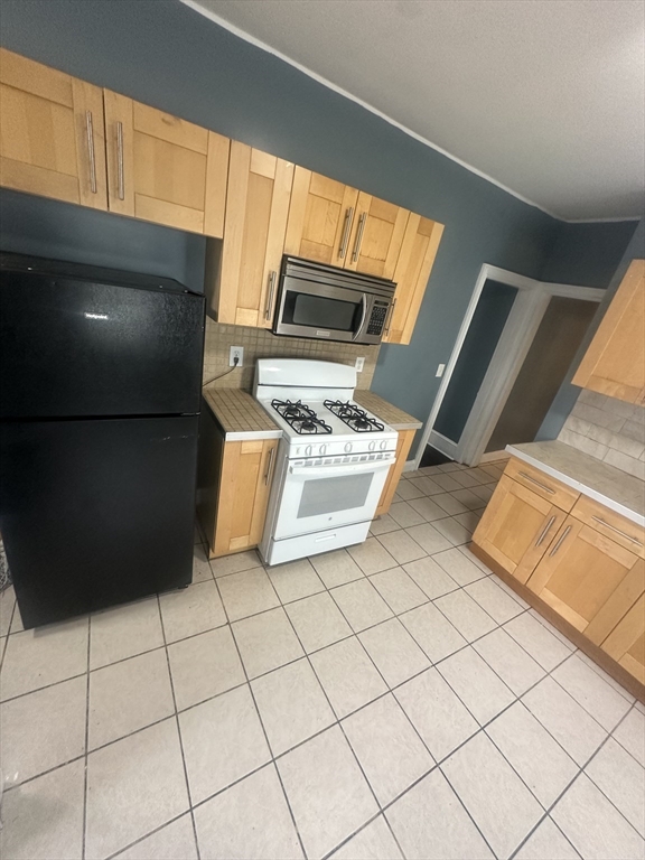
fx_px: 348
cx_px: 322
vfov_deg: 102.1
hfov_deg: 85.7
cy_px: 430
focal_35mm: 14
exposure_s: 1/60
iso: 200
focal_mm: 2.22
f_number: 2.2
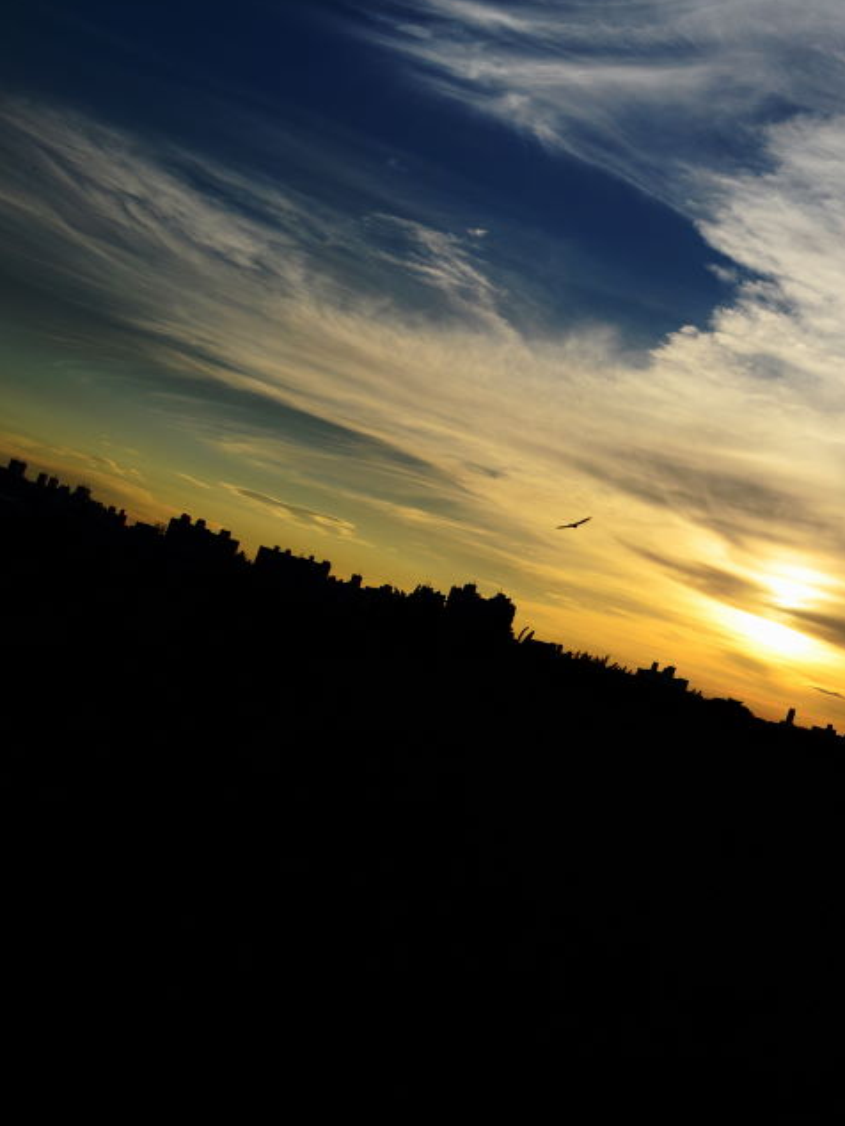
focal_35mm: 40
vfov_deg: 46.8
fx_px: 1301
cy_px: 553
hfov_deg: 32.7
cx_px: 865
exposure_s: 1/400
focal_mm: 18
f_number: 11
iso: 200
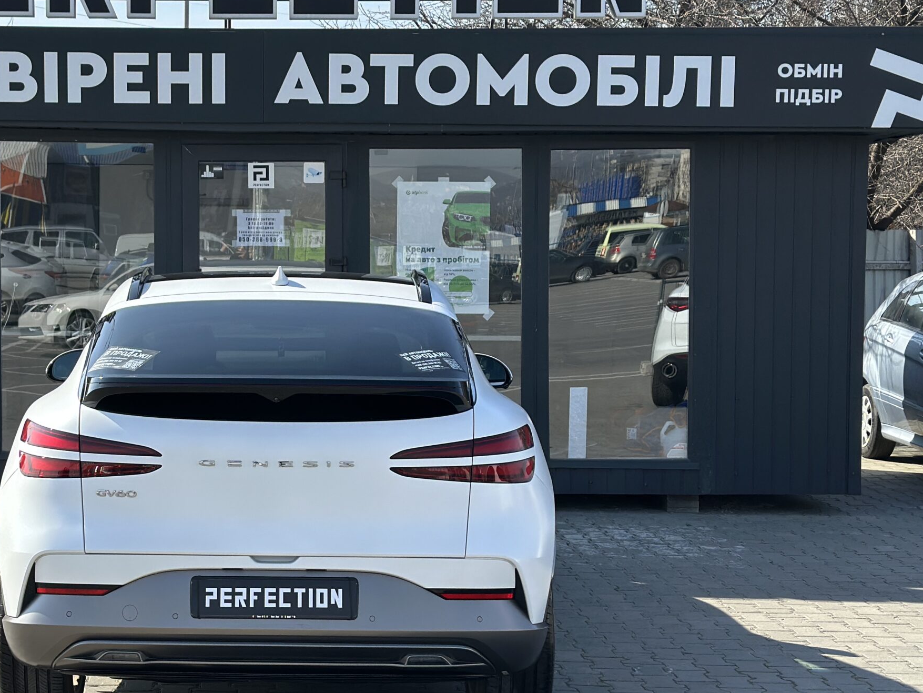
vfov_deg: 21.0
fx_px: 1867
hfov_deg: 27.5
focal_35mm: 70
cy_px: 329
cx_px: 264
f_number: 1.78
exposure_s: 1/2809
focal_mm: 6.86
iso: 80
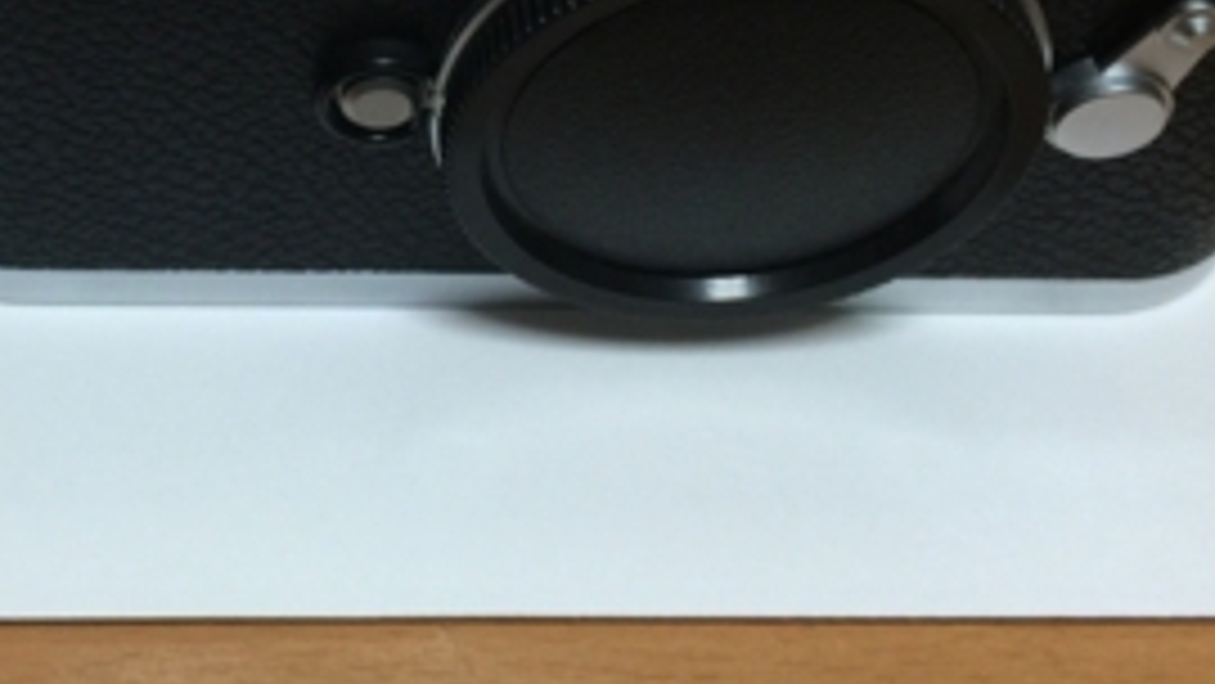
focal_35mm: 75
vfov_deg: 15.6
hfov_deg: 27.7
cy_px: -108
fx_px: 2417
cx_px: 252
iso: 32
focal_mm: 4.15
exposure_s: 1/30
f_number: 2.2
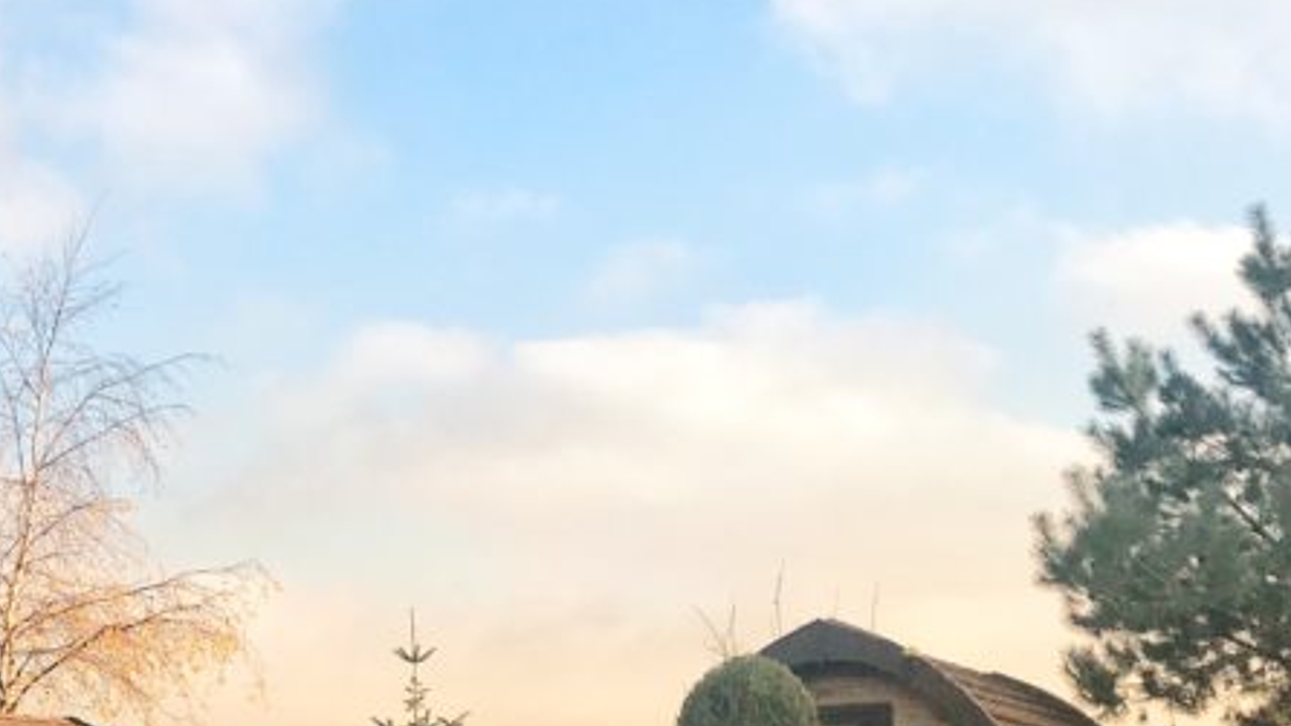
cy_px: 443
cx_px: 191
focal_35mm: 70
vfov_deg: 17.2
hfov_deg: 29.2
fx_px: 2397
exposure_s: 1/1570
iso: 20
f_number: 1.8
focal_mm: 3.99
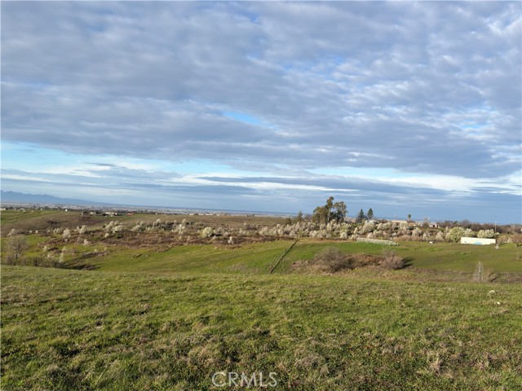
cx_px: 261
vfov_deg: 40.7
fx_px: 528
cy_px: 196
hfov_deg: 52.6
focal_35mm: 35
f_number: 1.78
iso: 64
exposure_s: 1/4098
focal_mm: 6.76
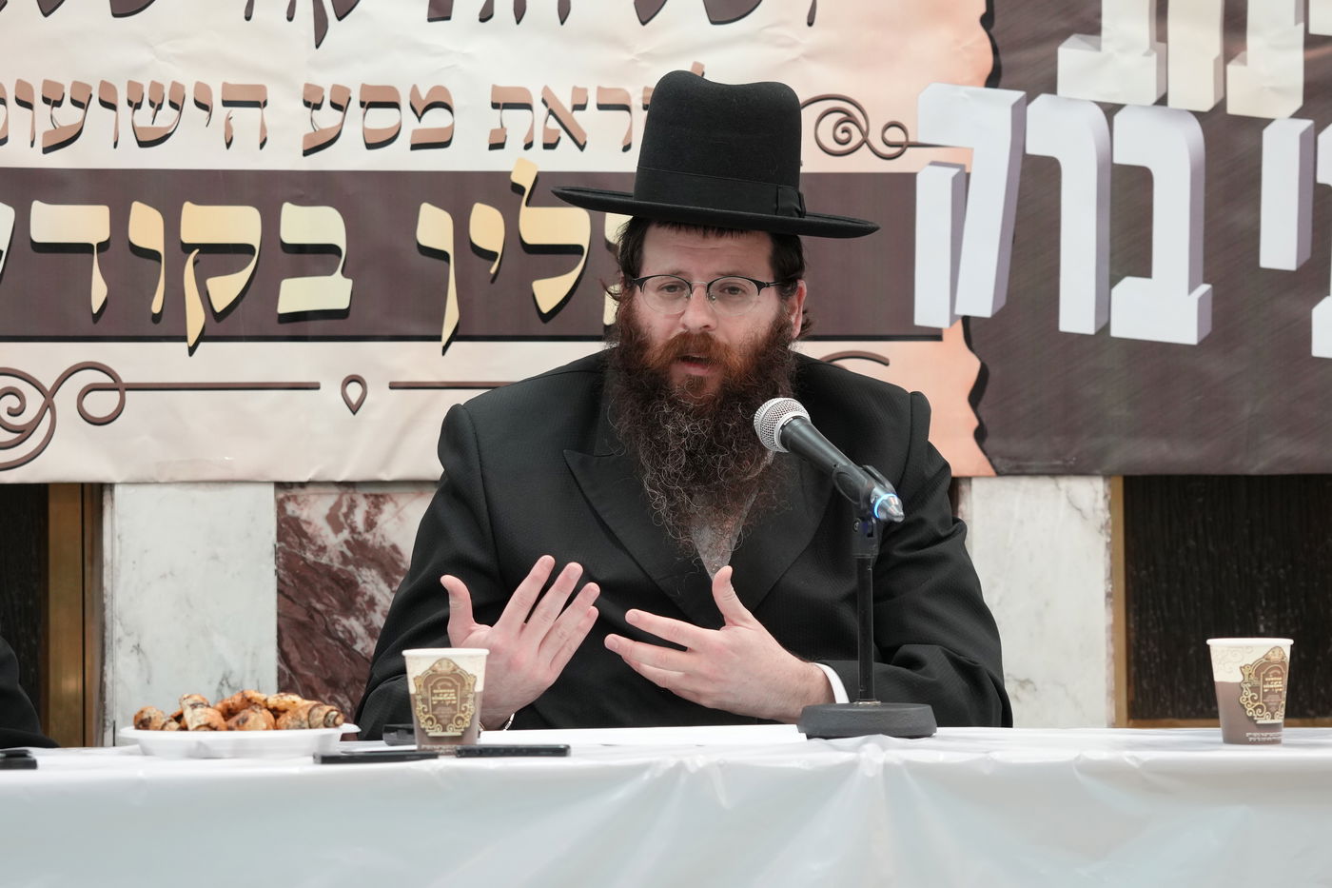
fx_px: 5808
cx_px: 666
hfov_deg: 13.1
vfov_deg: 8.7
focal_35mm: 157
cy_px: 444
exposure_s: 1/160
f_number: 4
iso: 1000
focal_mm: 105
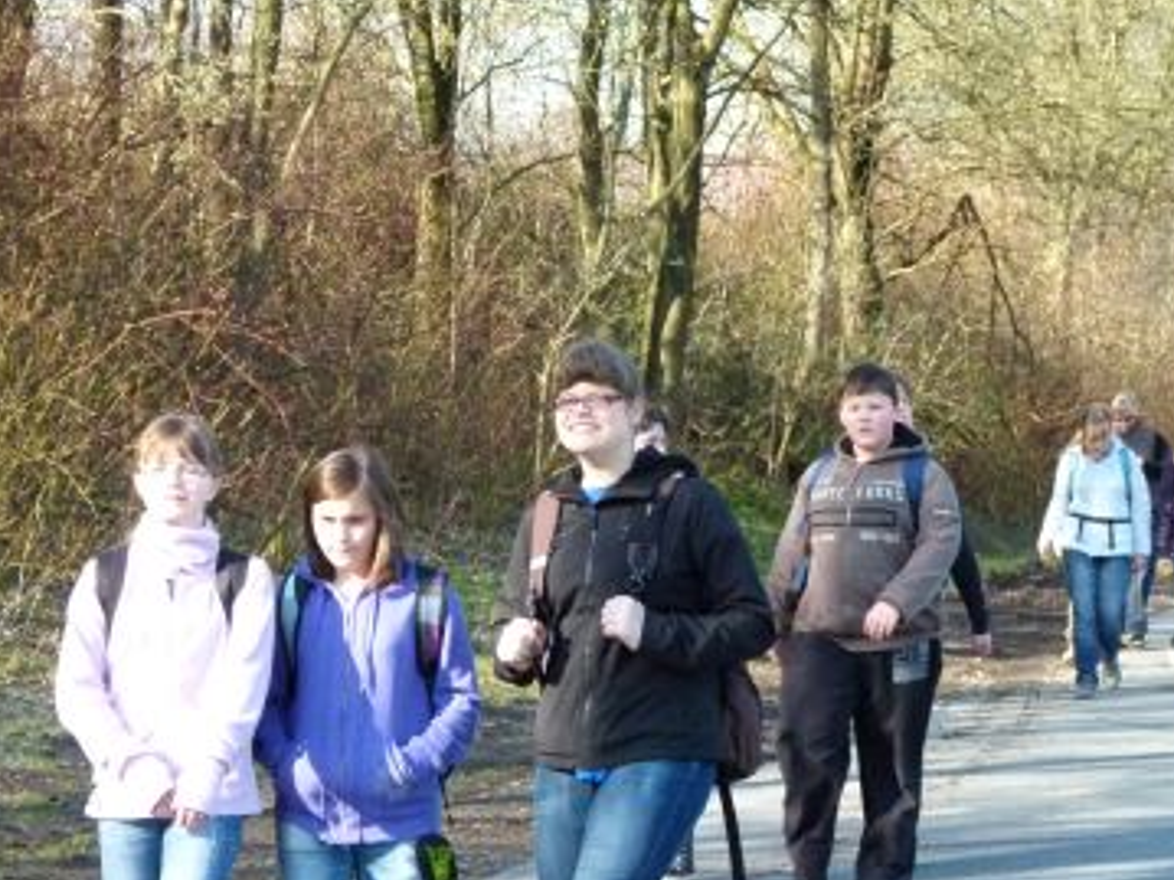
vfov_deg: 11.8
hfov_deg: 15.6
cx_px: 572
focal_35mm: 126
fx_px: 4272
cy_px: 468
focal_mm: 20.4
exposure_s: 1/500
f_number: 3.5
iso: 640
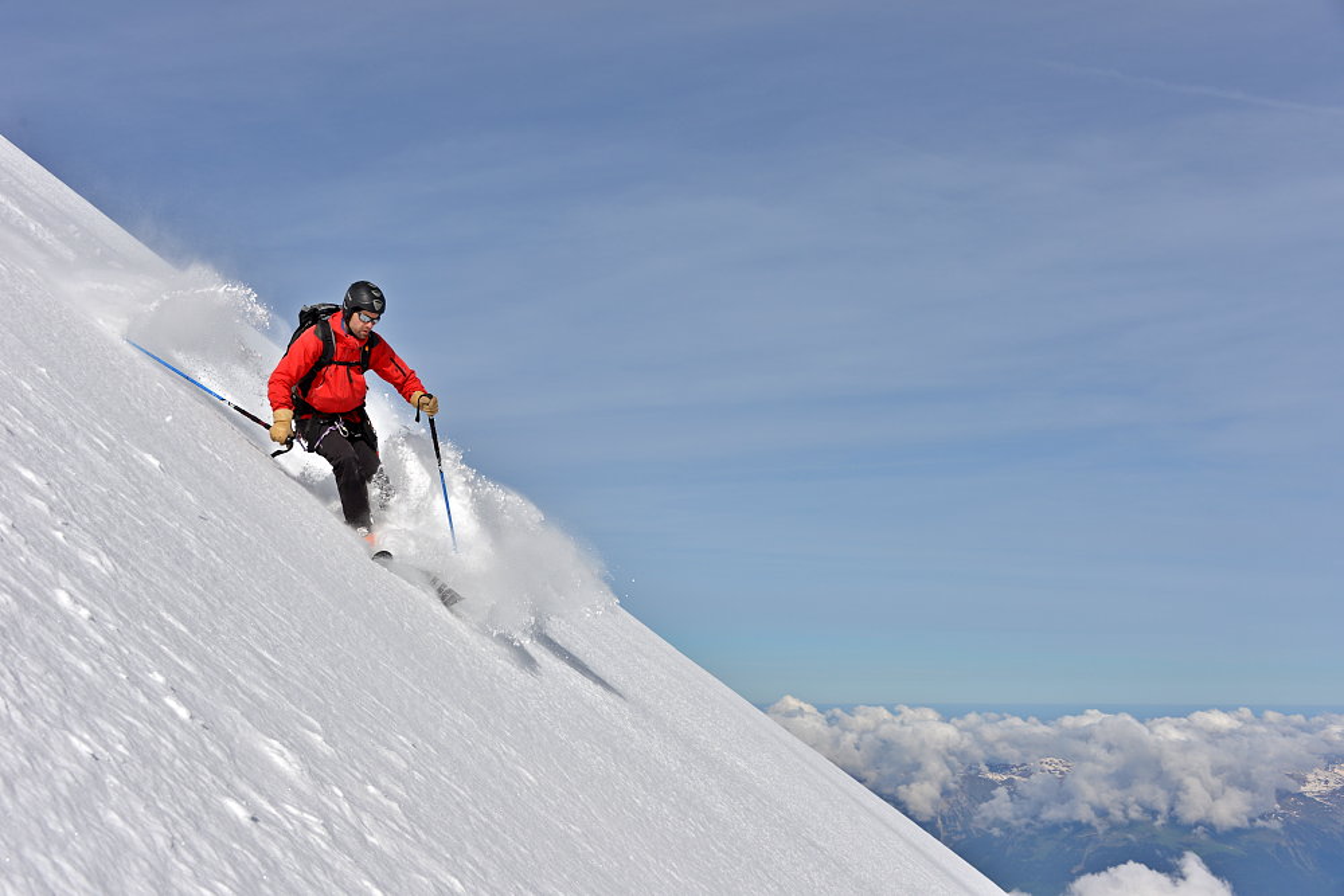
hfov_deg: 43.6
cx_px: 672
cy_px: 448
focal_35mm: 45
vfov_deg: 29.9
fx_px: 1680
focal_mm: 45
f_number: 8
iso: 100
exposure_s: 1/800
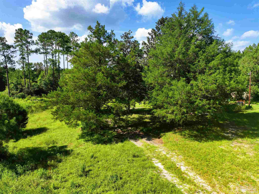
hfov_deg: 71.6
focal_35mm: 24
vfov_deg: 56.8
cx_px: 130
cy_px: 97
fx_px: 179
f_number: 2.8
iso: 100
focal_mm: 12.29
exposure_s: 1/1600
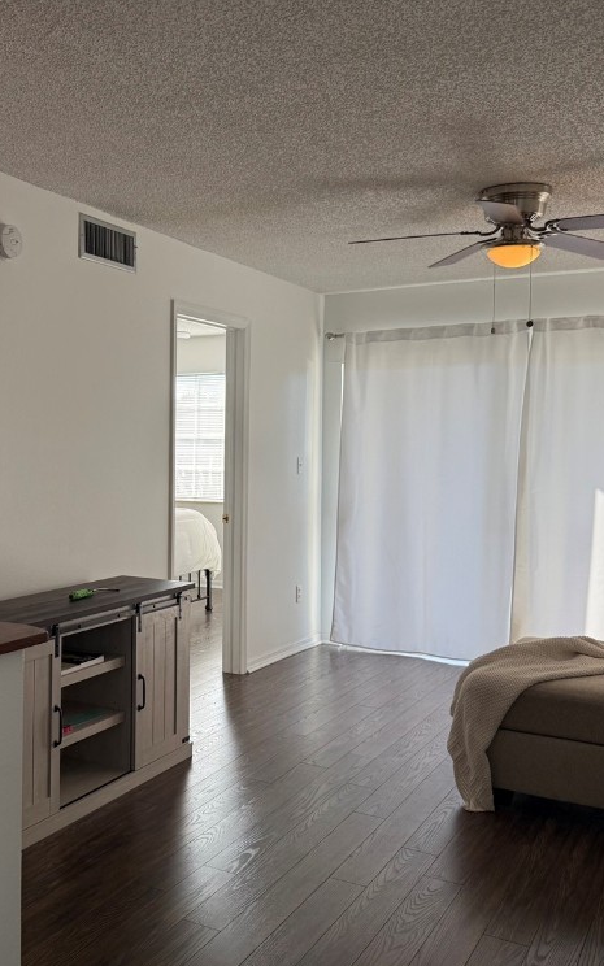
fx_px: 922
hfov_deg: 35.8
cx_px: 183
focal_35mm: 35
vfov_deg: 55.3
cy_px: 493
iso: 100
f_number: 1.78
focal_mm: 6.76
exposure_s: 1/407
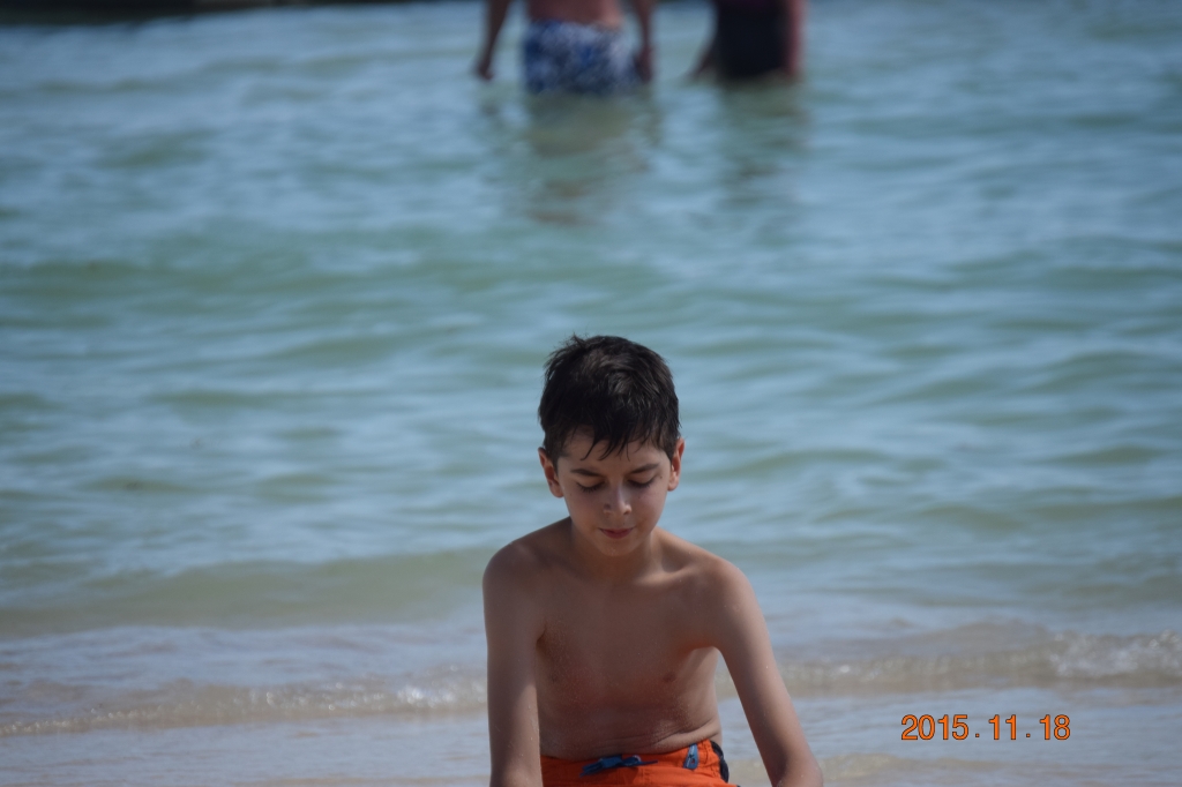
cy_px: 394
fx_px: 9846
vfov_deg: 4.6
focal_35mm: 300
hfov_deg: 6.9
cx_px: 591
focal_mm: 200
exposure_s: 1/1000
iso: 400
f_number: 5.6
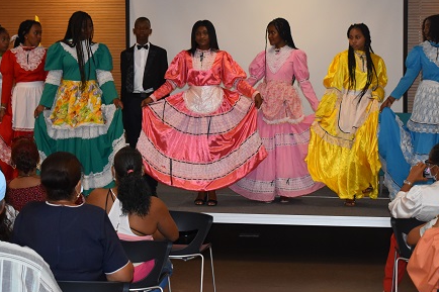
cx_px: 188
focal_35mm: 84
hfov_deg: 24.2
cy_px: 90
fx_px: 1024
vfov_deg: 16.2
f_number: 4.8
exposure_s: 1/100
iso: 1600
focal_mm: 38
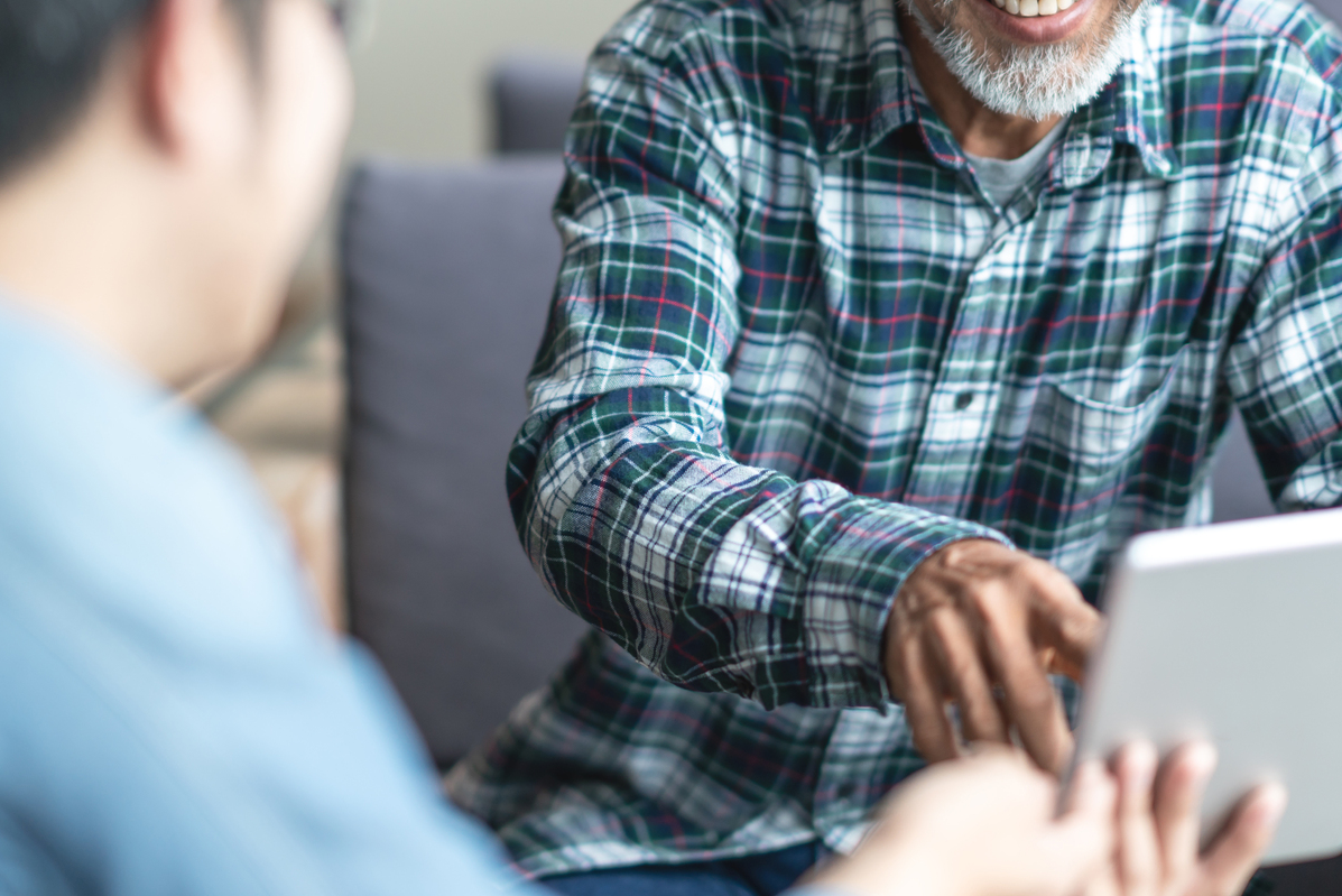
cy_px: 218
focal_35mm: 142
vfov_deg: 9.7
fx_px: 5295
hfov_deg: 14.4
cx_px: 607
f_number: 1.4
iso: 125
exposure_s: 1/320
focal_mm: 85
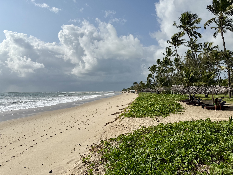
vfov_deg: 56.8
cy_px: 88
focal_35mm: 24
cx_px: 116
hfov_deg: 71.6
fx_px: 162
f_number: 1.78
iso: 80
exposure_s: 1/11905
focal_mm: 6.76
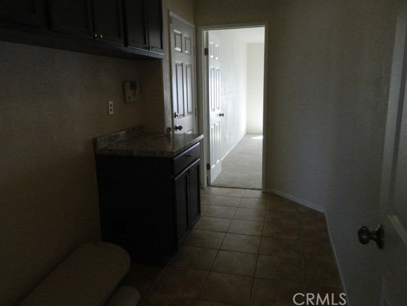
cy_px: 150
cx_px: 201
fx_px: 306
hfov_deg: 67.3
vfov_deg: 53.1
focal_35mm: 26
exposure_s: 1/200
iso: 400
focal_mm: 4.5
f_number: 3.1
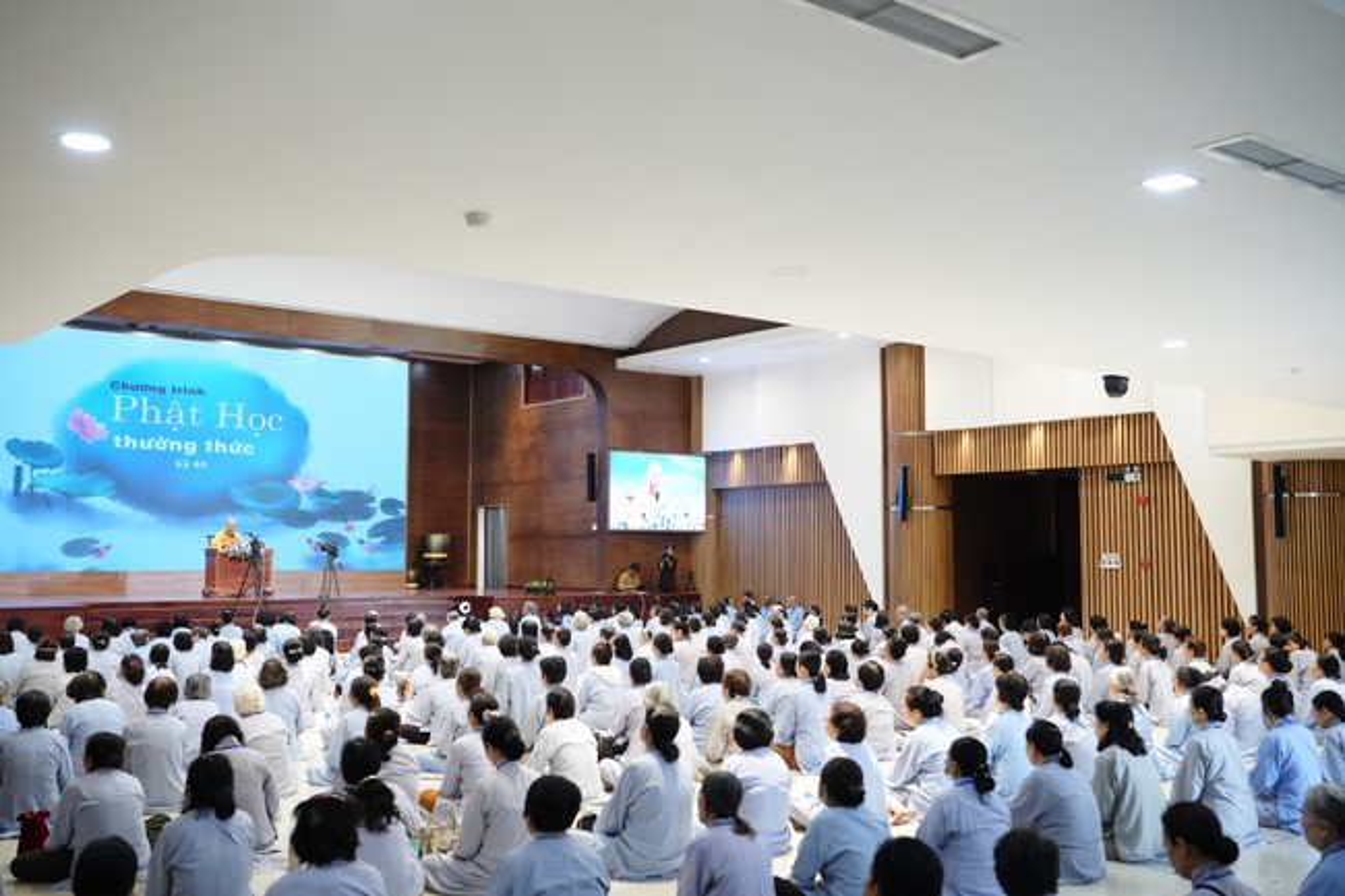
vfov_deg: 37.8
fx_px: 1307
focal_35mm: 35
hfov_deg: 54.4
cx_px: 672
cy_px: 448
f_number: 2.8
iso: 3200
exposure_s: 1/160
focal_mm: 35
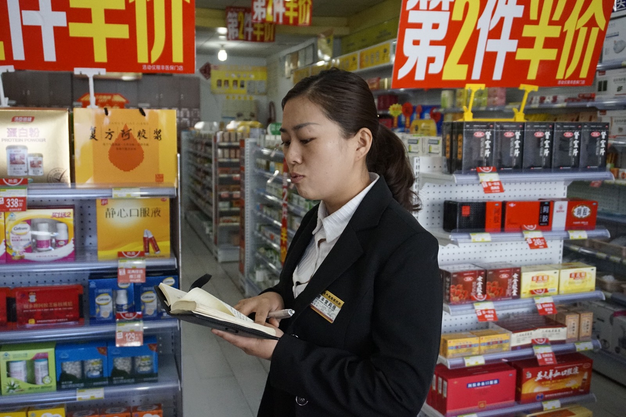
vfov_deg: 36.8
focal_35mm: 36
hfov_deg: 53.2
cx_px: 313
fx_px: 626
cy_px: 208
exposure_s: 1/800
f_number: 4.5
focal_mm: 24
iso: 3200
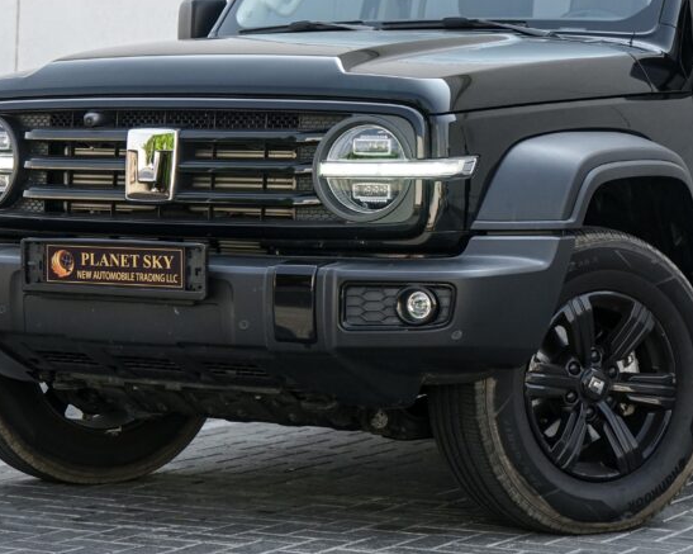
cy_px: 136
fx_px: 2091
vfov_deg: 15.0
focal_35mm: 102
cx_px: 418
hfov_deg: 18.8
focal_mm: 58
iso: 500
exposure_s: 1/400
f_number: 8
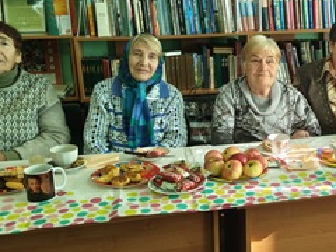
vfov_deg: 29.1
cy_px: 110
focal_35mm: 50
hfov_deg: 36.0
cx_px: 300
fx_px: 485
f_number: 1.8
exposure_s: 1/101
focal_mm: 5.59
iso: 50
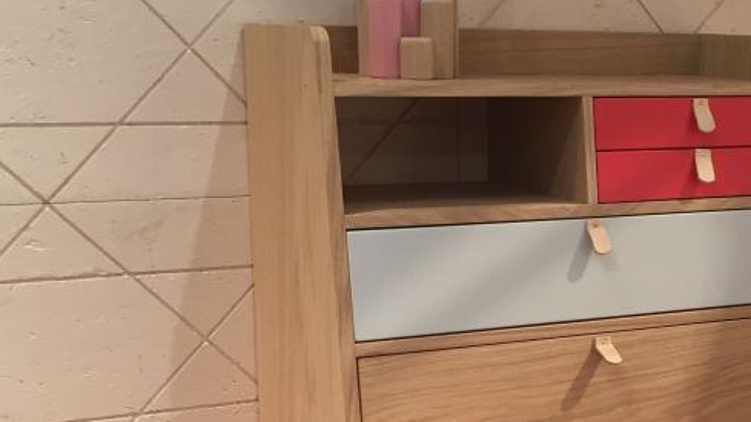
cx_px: 564
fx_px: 1374
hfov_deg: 30.1
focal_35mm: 69
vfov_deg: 17.1
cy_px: 424
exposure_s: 1/33
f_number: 2.2
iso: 80
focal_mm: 4.15
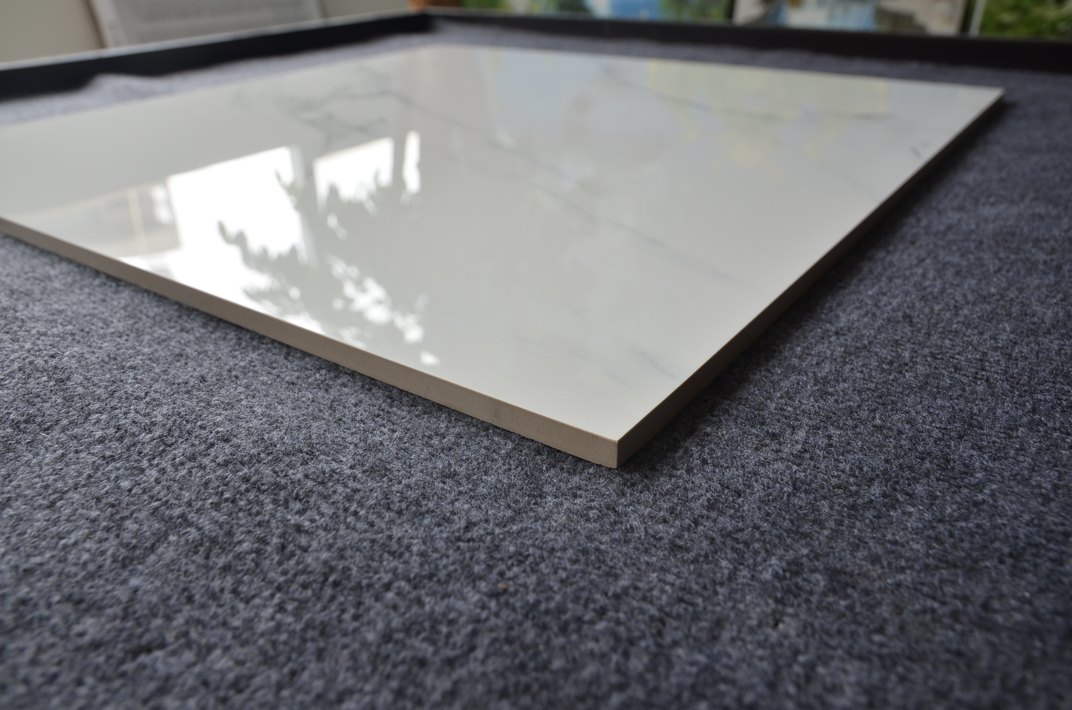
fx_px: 847
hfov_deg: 64.7
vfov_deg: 45.5
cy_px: 355
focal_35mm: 28
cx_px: 536
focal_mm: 19
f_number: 5.6
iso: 200
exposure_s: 1/125
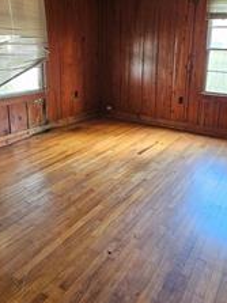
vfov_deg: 62.3
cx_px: 136
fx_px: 245
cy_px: 107
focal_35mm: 28
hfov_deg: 49.4
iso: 400
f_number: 2.2
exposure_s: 1/77
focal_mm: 2.2
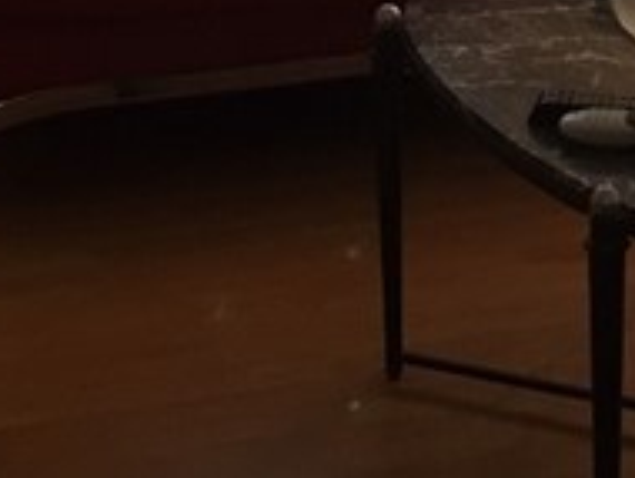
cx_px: 648
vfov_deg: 9.3
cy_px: -204
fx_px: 2865
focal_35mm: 156
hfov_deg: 12.5
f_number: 2.2
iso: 64
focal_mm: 4.15
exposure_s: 1/30
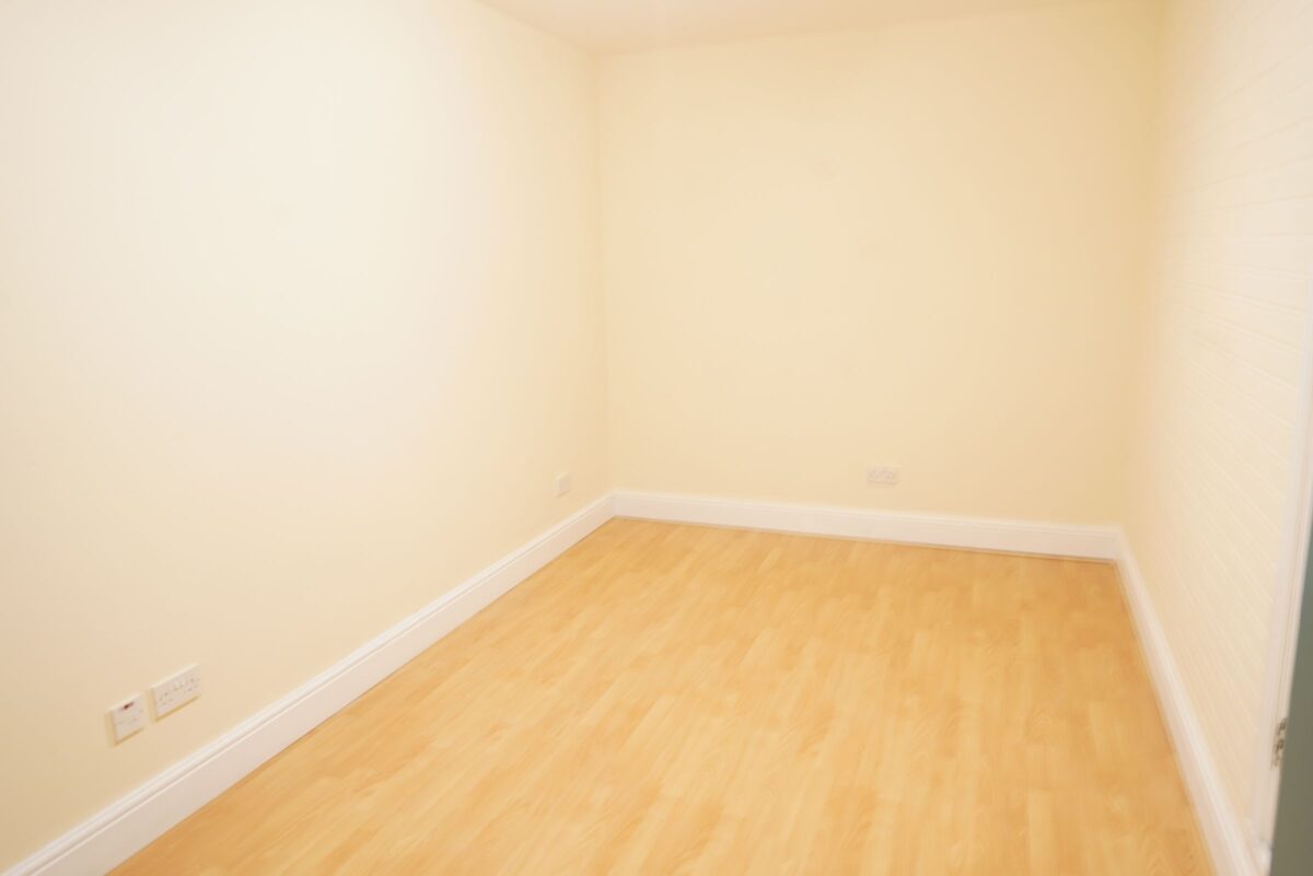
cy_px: 438
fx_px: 876
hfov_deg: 73.7
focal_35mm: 24
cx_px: 656
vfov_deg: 53.2
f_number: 5
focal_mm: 24
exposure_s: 1/3
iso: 400
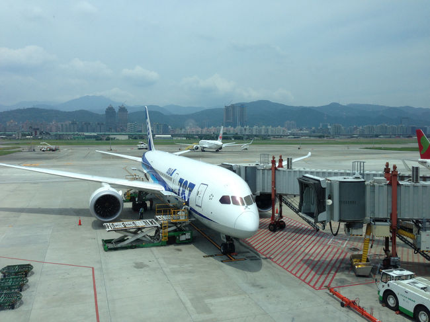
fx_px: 410
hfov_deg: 55.4
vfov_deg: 42.9
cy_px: 161
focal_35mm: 33
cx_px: 215
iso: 50
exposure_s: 1/1261
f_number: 2.4
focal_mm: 4.13
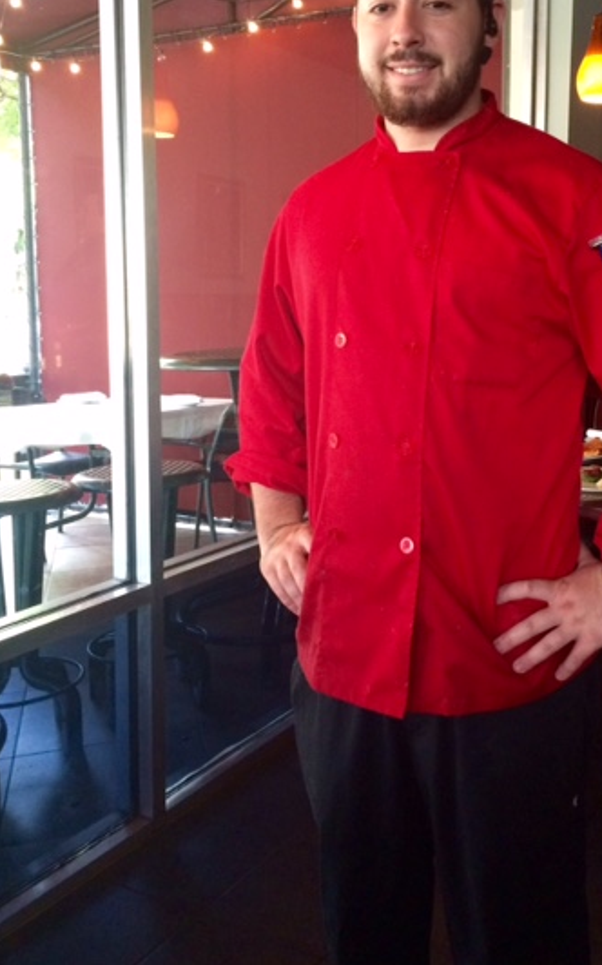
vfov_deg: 52.5
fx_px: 972
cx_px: 424
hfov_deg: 33.9
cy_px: 403
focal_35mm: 37
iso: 250
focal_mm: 4.15
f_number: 2.2
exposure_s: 1/24
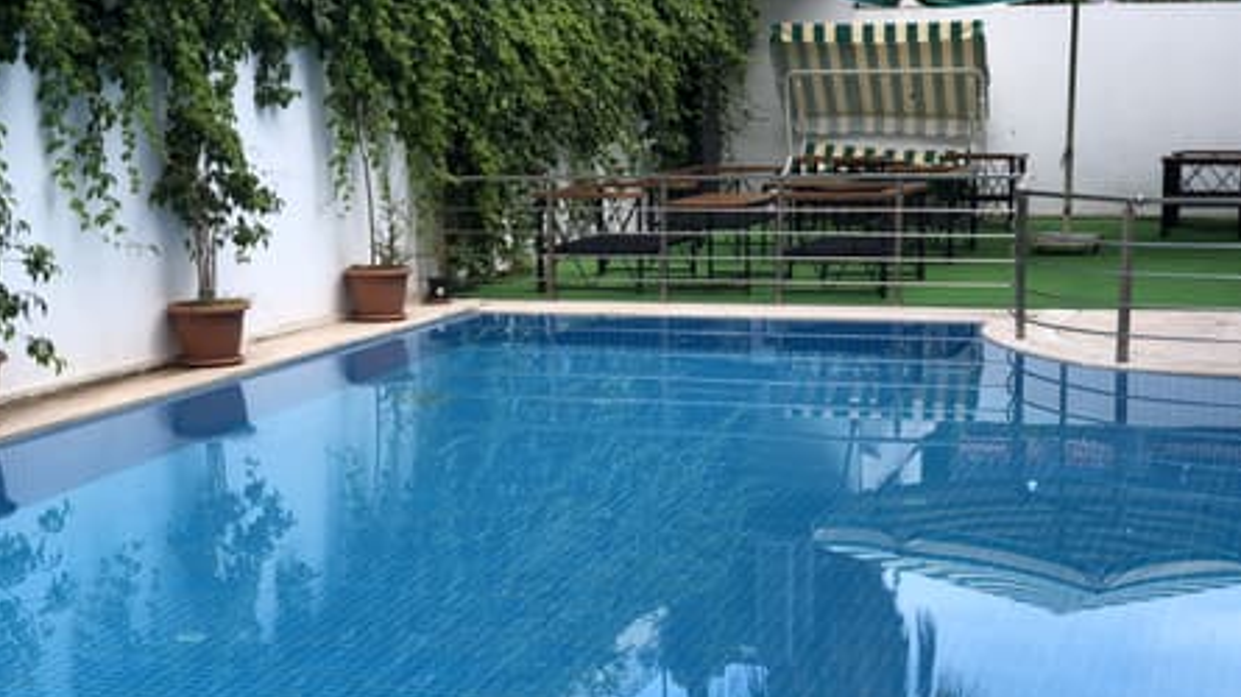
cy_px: 477
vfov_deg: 17.9
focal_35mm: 67
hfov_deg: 31.4
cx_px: 614
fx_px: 2204
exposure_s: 1/141
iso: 20
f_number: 2.8
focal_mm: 6.6
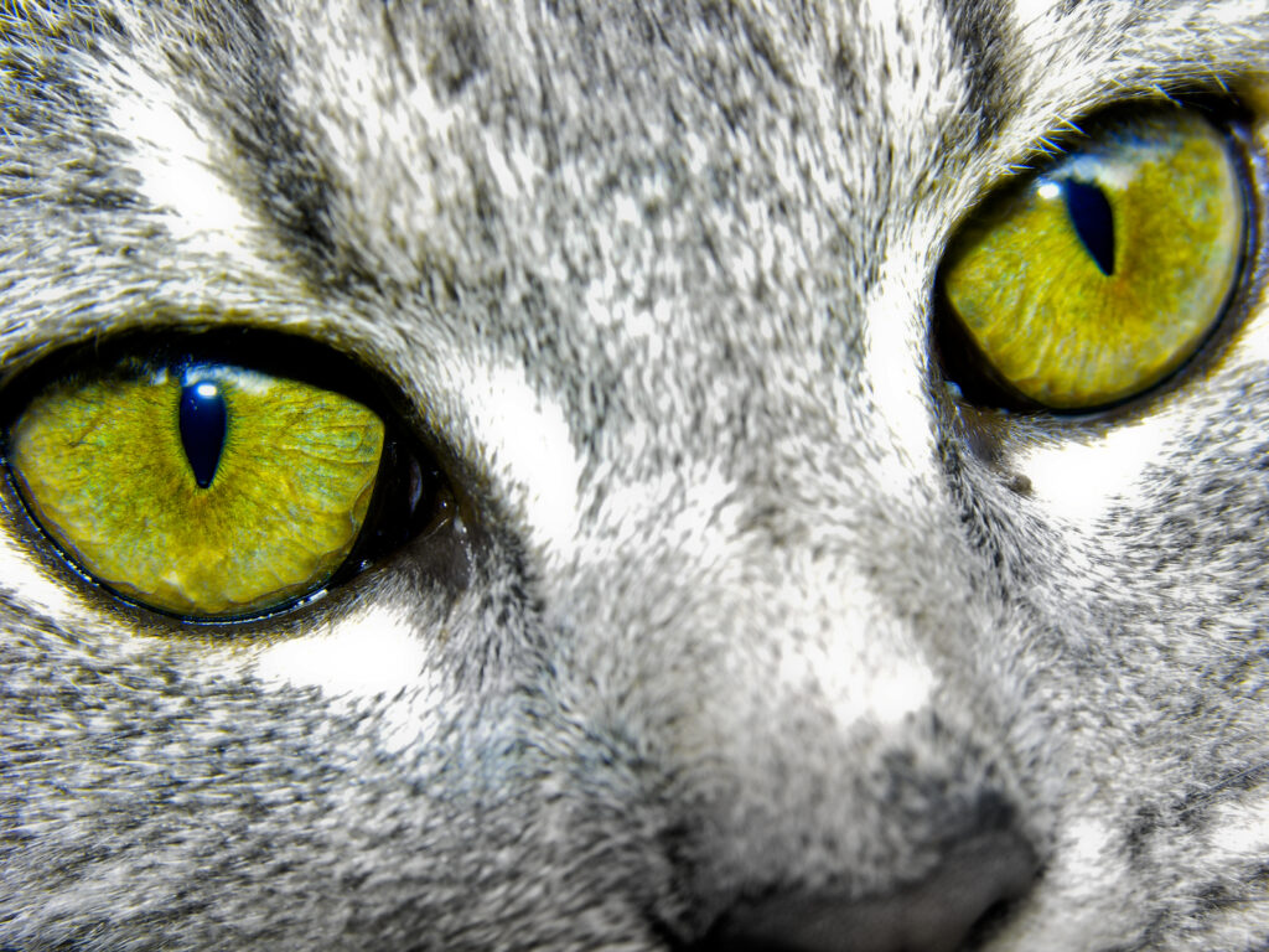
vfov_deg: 13.5
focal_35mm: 110
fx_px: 4033
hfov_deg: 17.9
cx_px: 634
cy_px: 476
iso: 50
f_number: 6.6
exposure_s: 1/15
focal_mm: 27.3
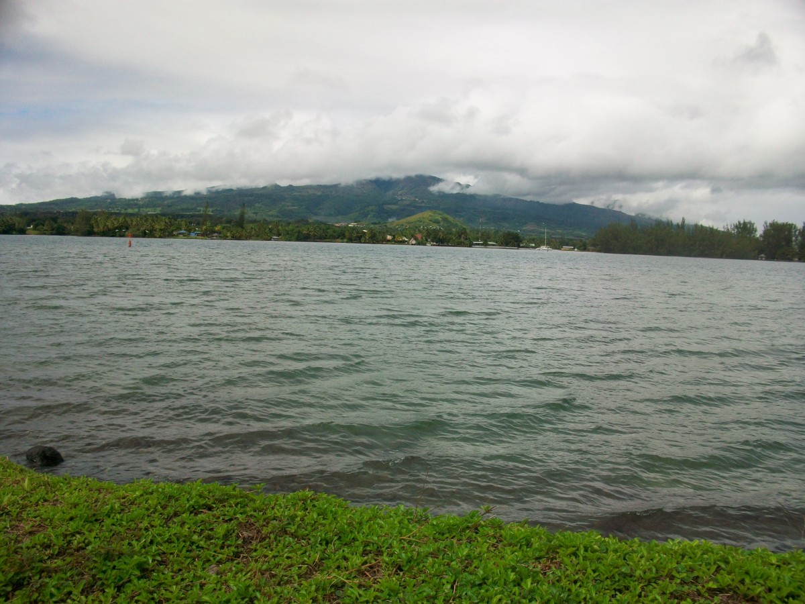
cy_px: 302
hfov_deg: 56.8
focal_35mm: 32
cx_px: 402
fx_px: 744
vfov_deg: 44.2
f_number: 5.5
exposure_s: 1/500
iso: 64
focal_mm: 5.7
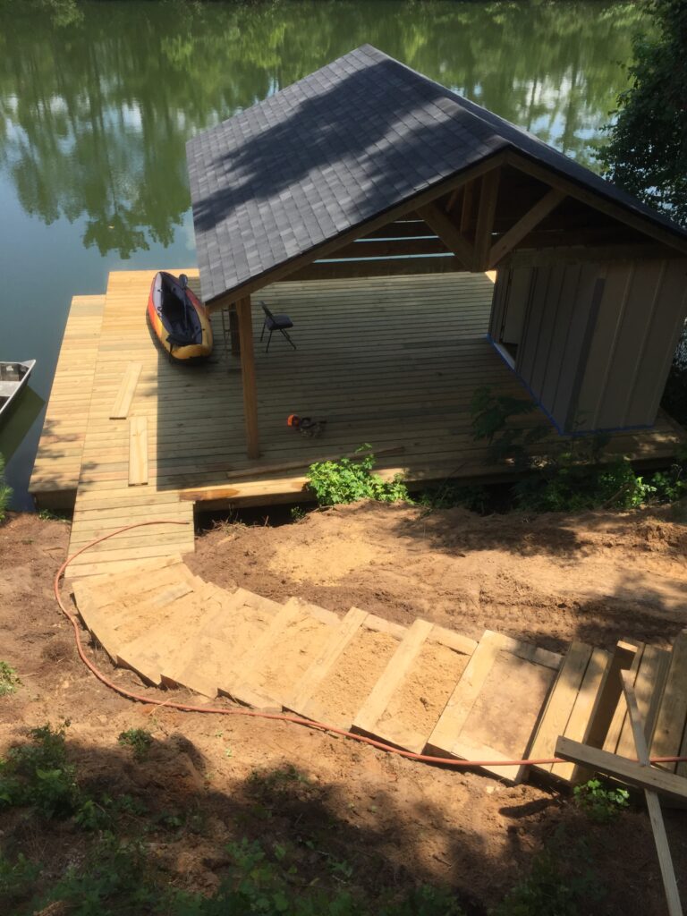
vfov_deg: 61.7
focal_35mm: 29
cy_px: 458
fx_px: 767
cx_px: 344
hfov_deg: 48.2
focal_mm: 4.15
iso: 32
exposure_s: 1/1236
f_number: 2.2
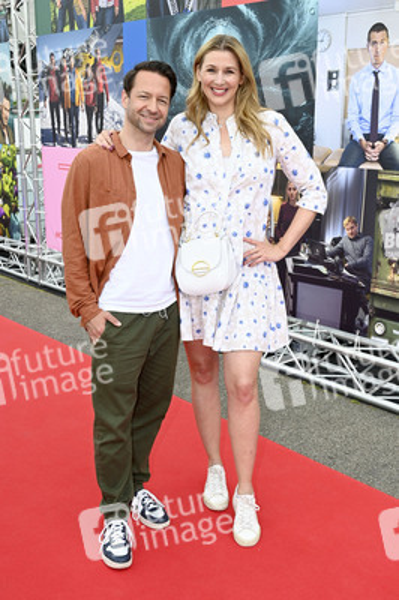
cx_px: 200
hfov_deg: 34.2
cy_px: 300
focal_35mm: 39
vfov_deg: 49.6
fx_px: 649
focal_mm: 39
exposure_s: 1/160
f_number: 9
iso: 500
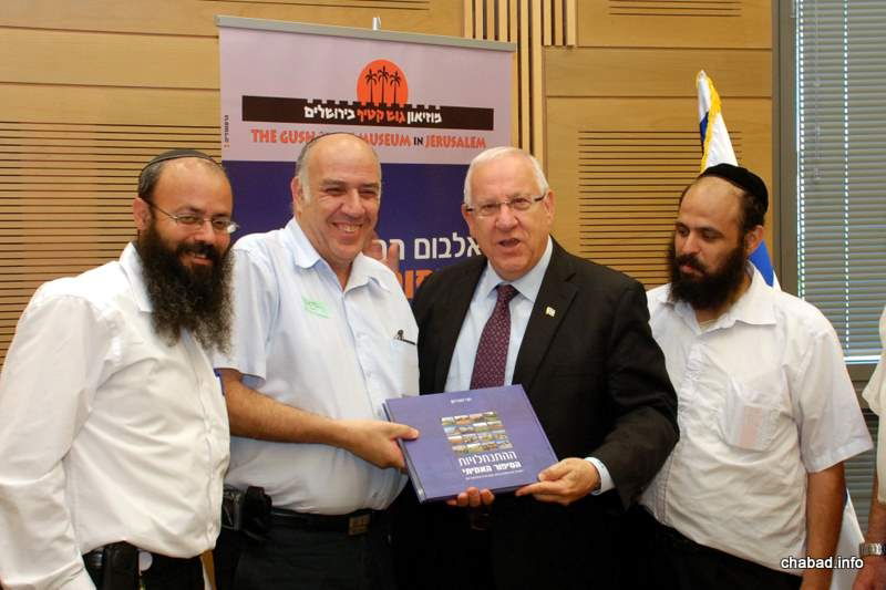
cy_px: 295
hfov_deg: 49.6
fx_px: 960
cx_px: 443
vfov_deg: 34.2
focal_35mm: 39
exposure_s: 1/40
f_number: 4
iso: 500
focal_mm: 26
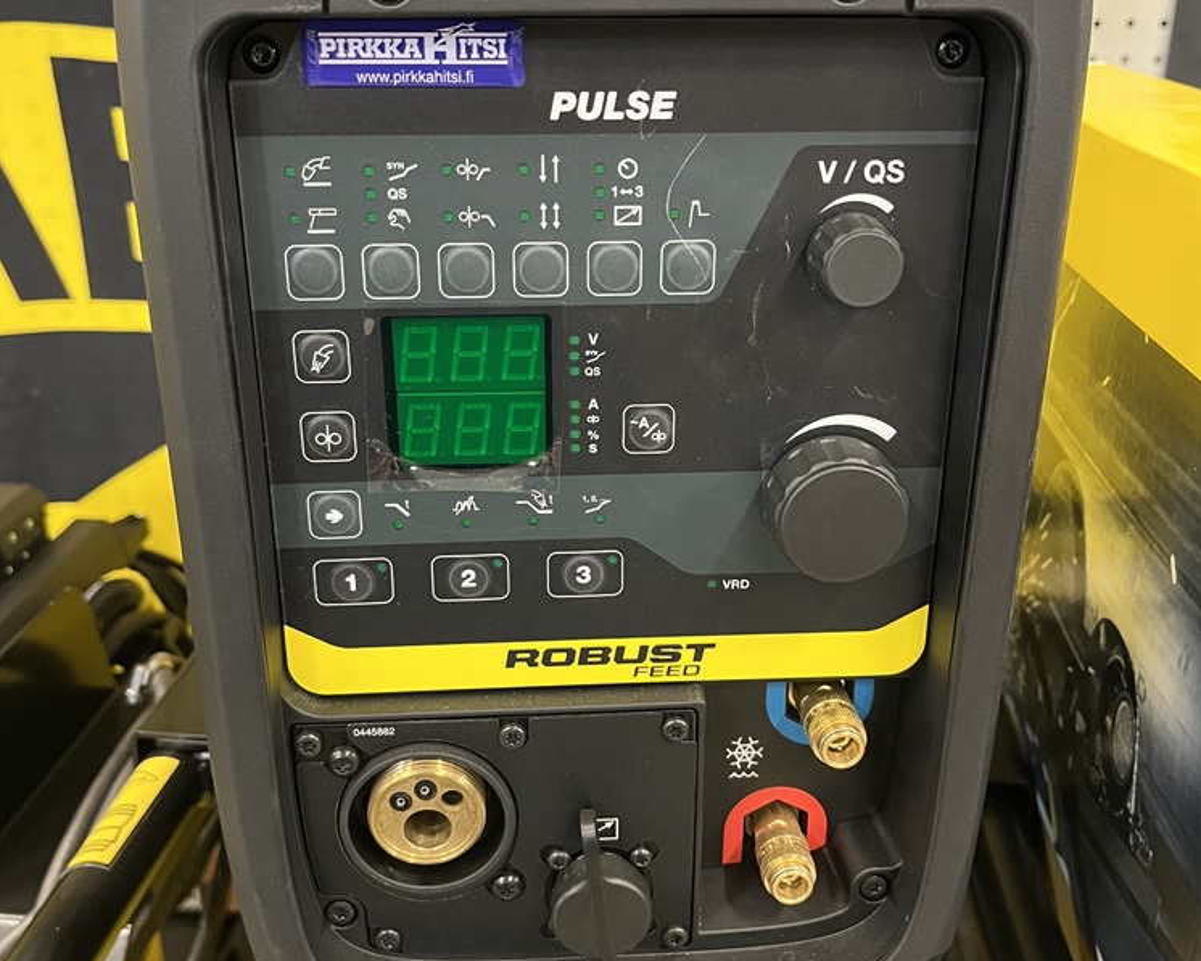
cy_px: 431
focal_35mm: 34
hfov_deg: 52.8
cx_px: 602
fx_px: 1209
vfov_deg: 43.3
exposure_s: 1/33
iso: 400
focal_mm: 5.1
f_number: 1.6
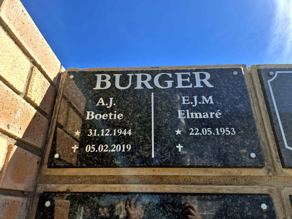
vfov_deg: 58.9
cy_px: 110
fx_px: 194
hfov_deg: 73.9
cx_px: 146
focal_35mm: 23
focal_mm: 5.4
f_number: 1.8
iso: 25
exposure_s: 1/1188
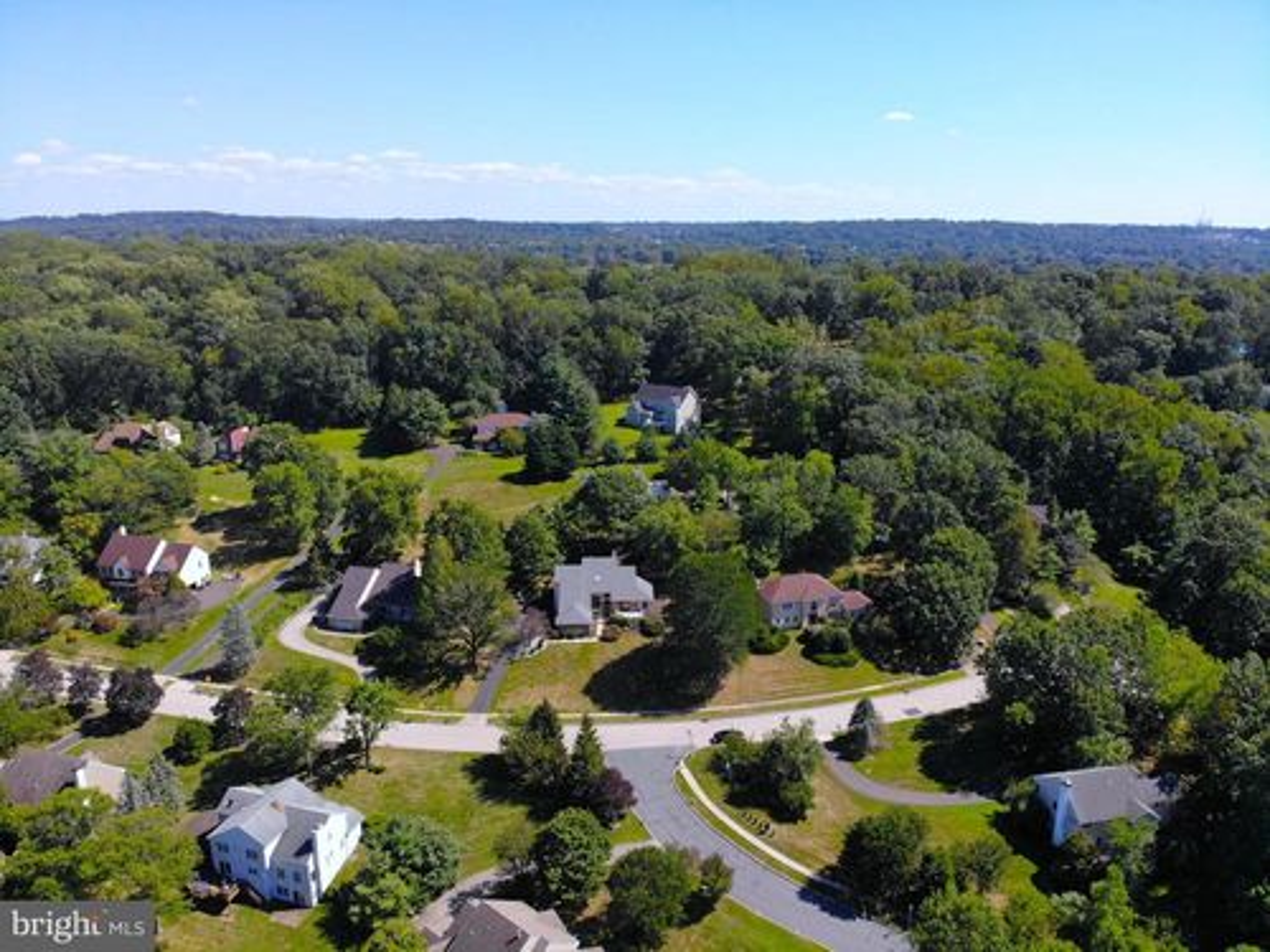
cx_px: 635
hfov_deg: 71.6
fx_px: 881
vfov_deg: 56.8
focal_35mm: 24
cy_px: 476
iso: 105
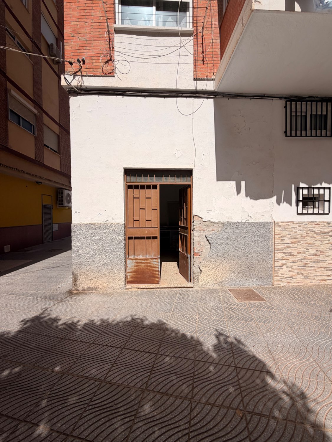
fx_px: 179
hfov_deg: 85.7
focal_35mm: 14
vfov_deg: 102.1
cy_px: 221
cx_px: 166
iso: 20
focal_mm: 2.22
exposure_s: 1/1848
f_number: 2.2
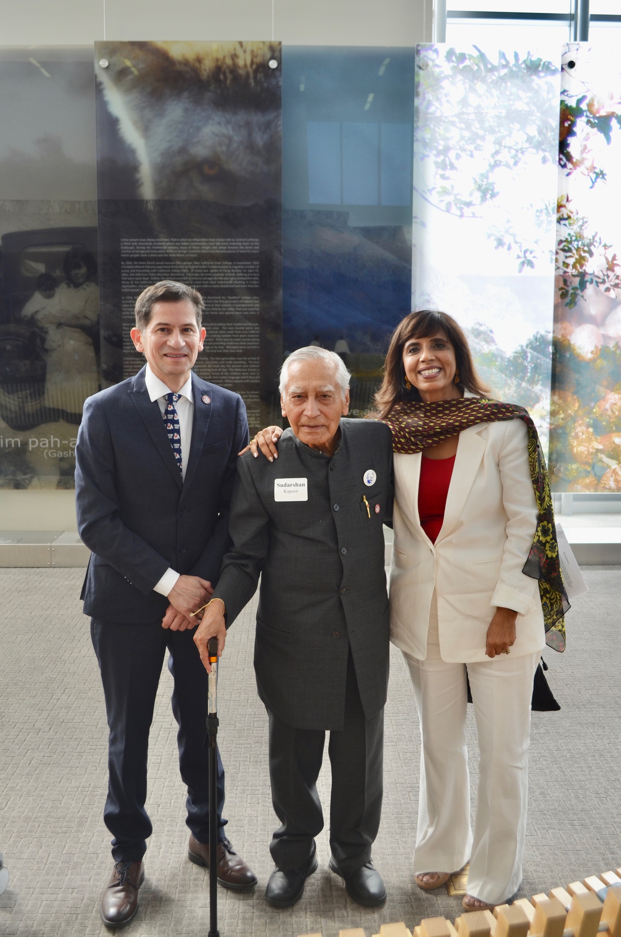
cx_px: 310
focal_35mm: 39
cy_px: 468
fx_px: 1013
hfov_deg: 34.1
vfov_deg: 49.6
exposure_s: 1/160
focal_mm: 26
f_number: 6.3
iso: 200
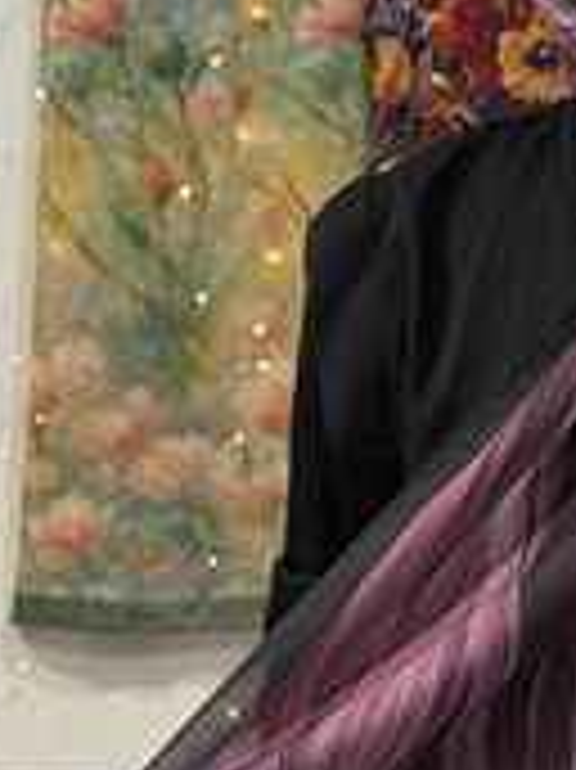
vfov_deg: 13.0
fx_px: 3332
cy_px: -29
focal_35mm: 150
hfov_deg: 9.7
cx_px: 756
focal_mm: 6.76
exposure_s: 1/50
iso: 100
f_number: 1.78
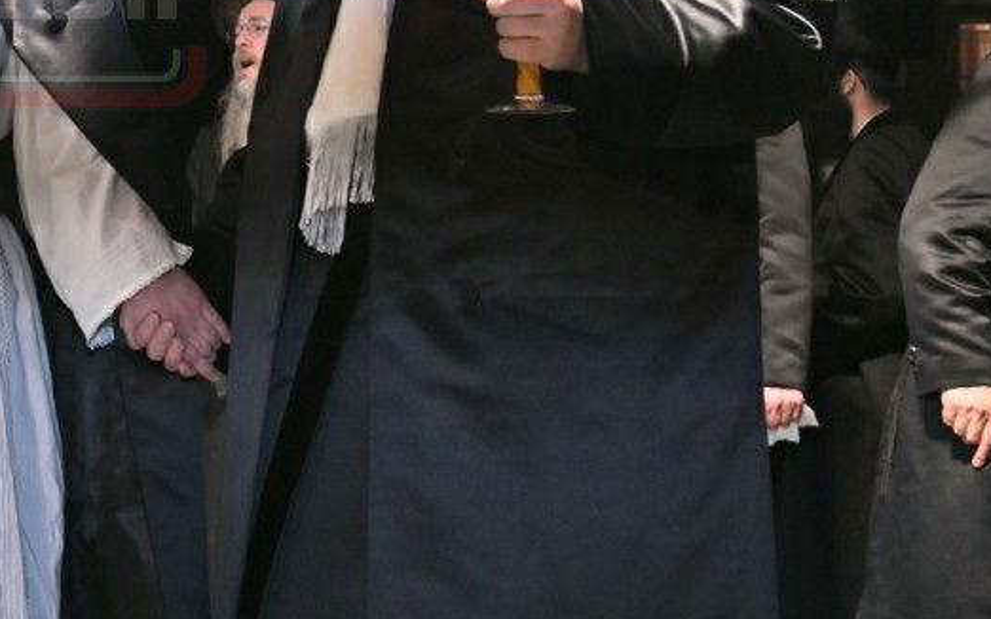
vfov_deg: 17.7
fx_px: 1944
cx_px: 72
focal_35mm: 72
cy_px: 27
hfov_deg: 27.4
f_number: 4
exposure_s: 1/125
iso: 250
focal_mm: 24
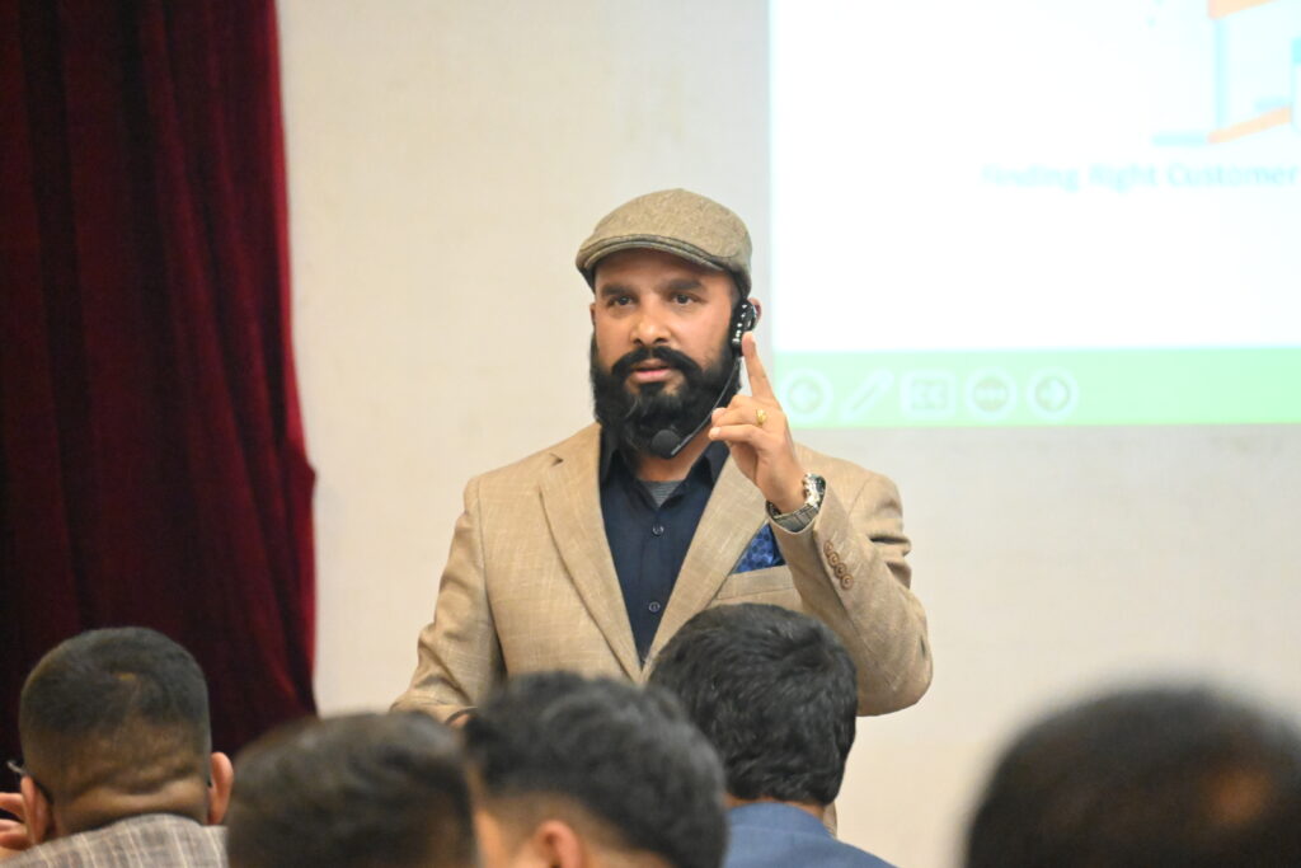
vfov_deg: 4.6
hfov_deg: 6.9
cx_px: 650
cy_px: 434
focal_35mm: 300
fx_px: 10842
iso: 12800
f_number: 6
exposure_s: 1/60
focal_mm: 200
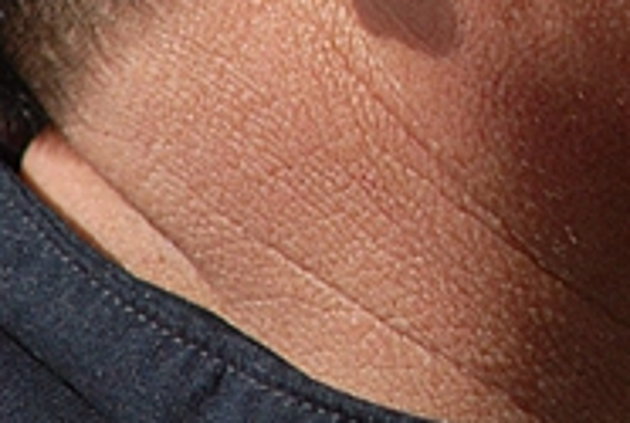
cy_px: -645
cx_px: 1101
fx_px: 30383
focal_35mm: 1732
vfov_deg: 0.8
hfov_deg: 1.2
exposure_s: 1/800
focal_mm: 210
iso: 200
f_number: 4
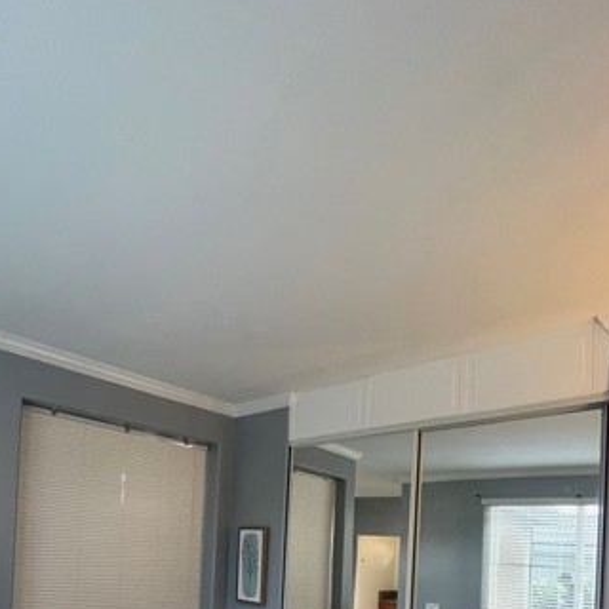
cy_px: 542
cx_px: 223
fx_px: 458
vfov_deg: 58.1
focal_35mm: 23
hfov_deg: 66.1
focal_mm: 1.57
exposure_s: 1/120
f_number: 1.8
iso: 250
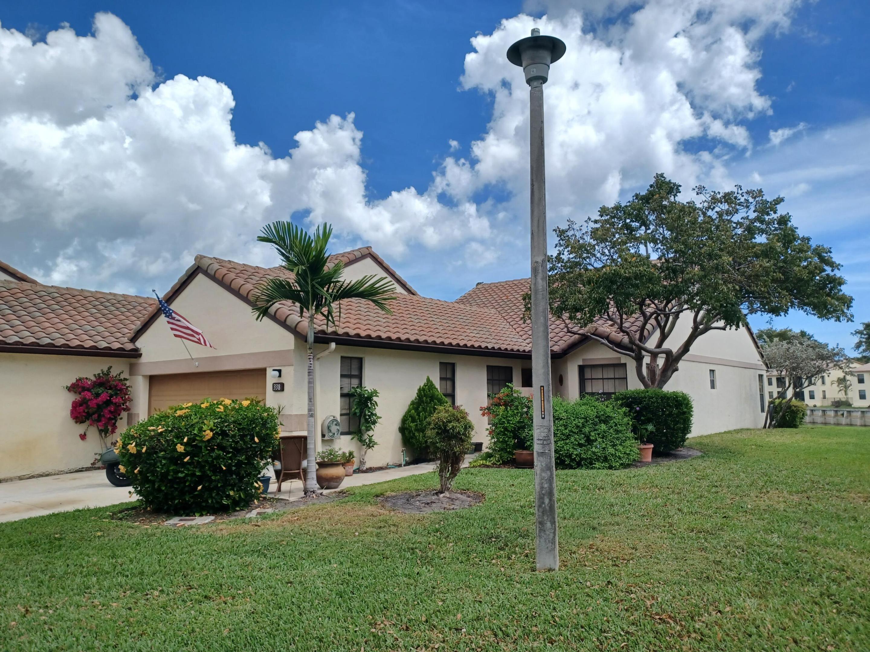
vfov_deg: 54.9
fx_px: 628
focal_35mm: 25
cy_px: 326
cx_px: 435
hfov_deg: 69.4
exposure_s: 1/585
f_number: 1.8
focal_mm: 4.6
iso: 32
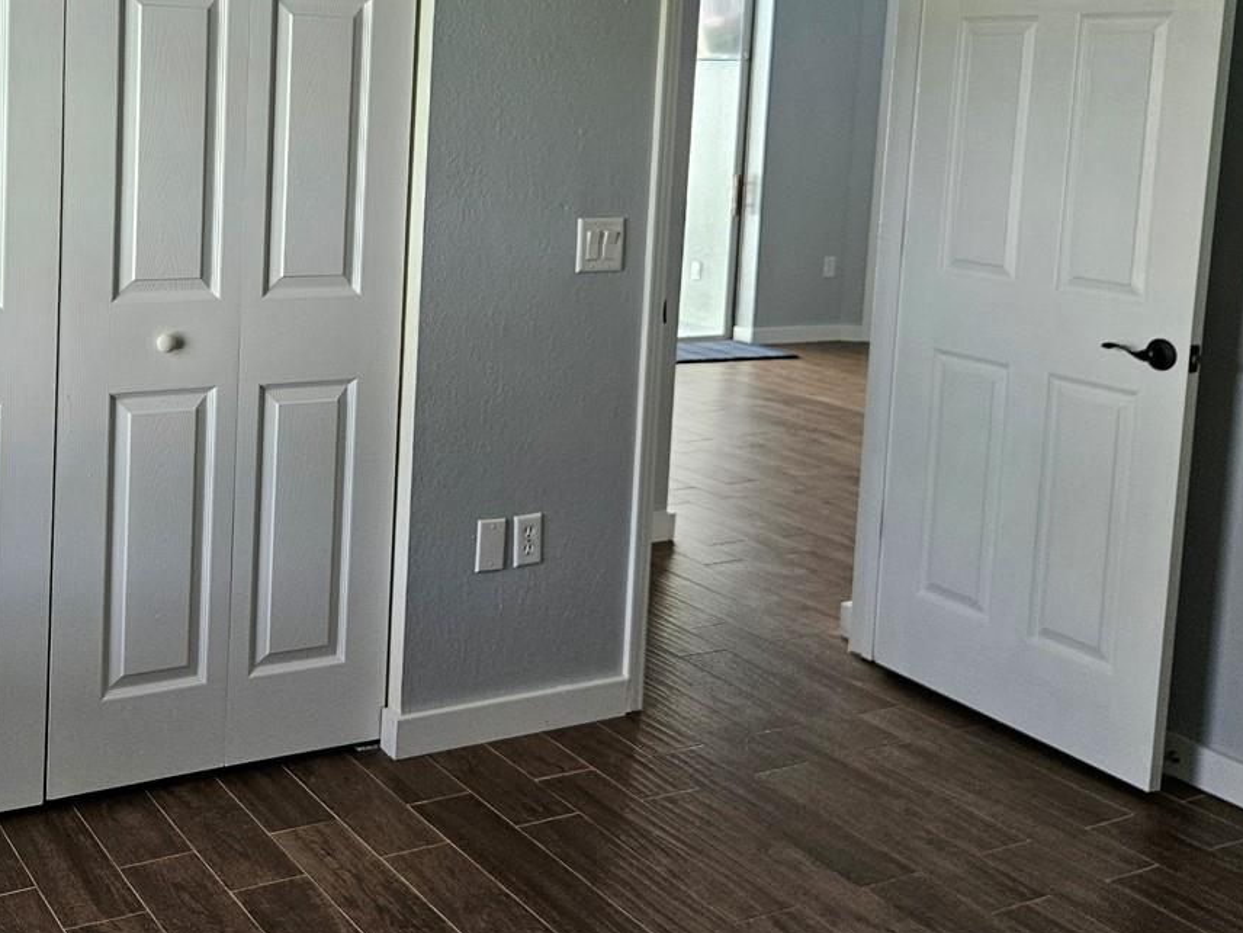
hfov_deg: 42.9
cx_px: 364
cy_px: 279
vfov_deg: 33.2
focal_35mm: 43
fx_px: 1544
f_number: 1.8
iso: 320
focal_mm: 5.4
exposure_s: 1/170
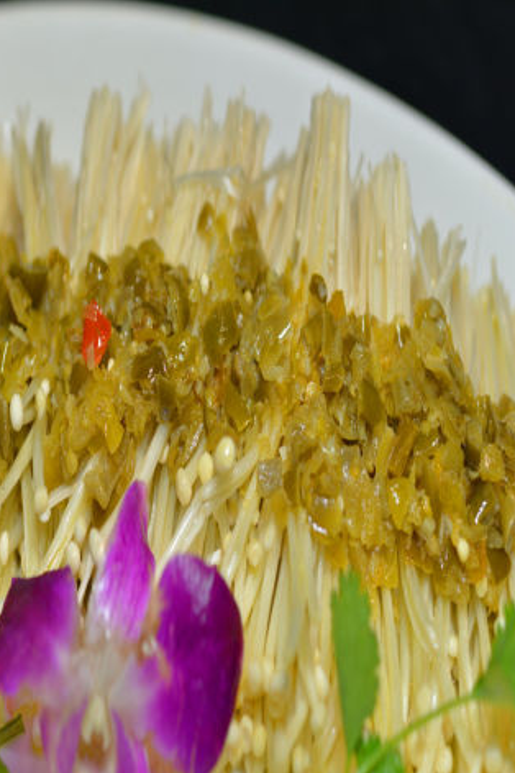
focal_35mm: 52
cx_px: 153
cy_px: 430
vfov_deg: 38.1
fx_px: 1116
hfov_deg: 25.8
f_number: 3.5
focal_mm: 35
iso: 200
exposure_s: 1/160
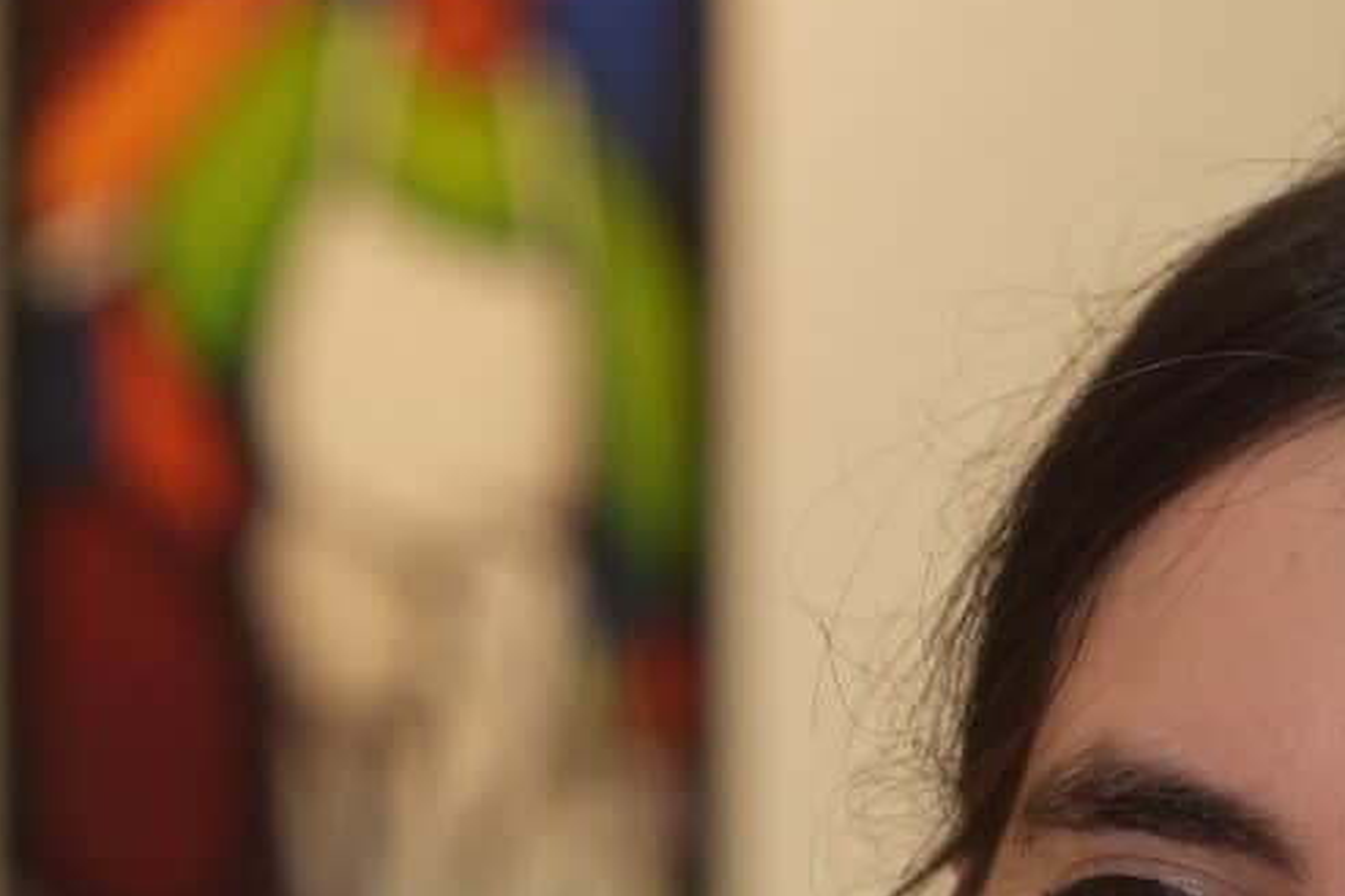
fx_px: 13598
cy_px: 1942
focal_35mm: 364
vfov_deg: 3.7
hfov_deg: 5.7
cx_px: 1203
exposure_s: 1/125
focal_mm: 70
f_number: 3.5
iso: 1600
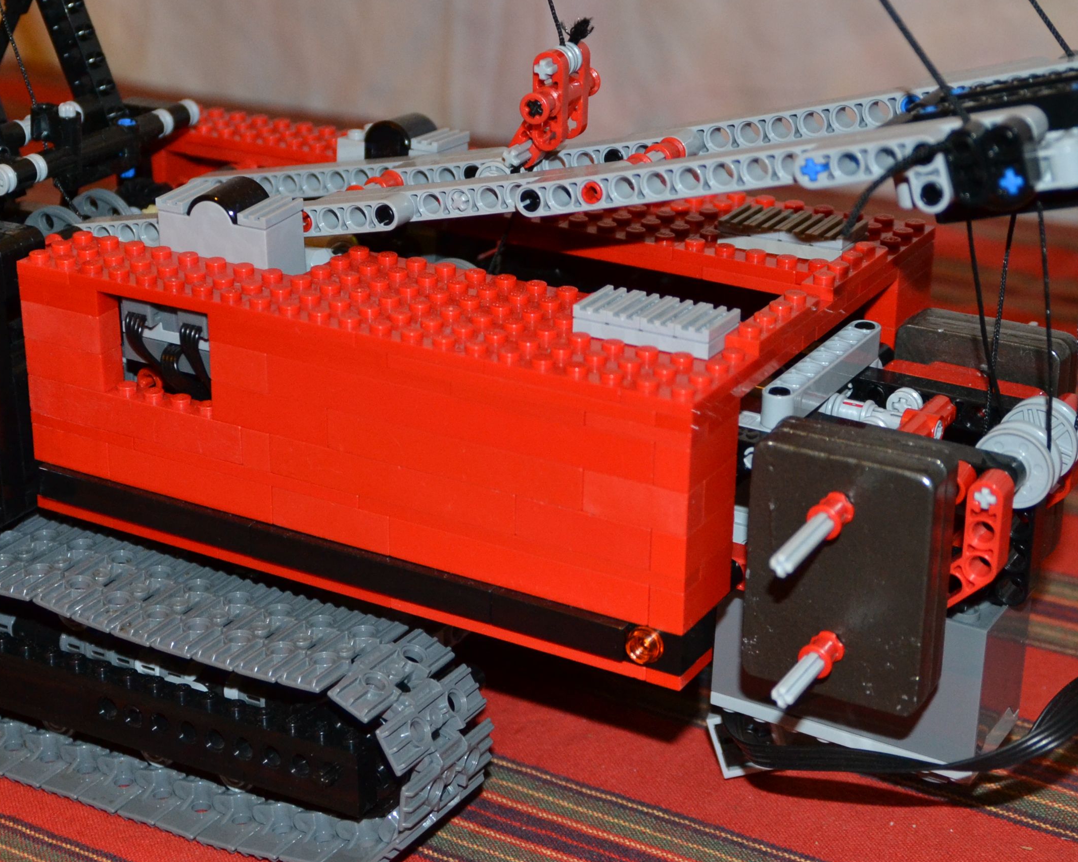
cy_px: 374
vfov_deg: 21.0
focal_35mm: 73
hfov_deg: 26.0
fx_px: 2329
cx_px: 413
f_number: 4.2
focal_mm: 32
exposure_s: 1/60
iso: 1250
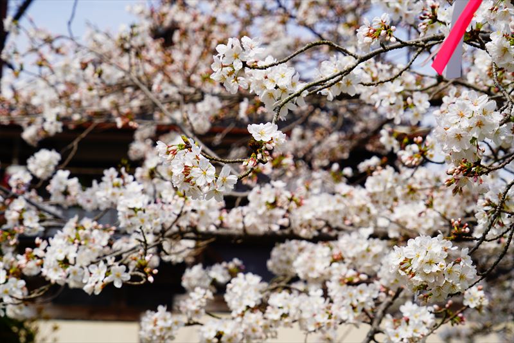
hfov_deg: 24.5
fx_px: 1185
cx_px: 257
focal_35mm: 83
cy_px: 172
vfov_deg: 16.4
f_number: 8
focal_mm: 83
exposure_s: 1/350
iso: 125
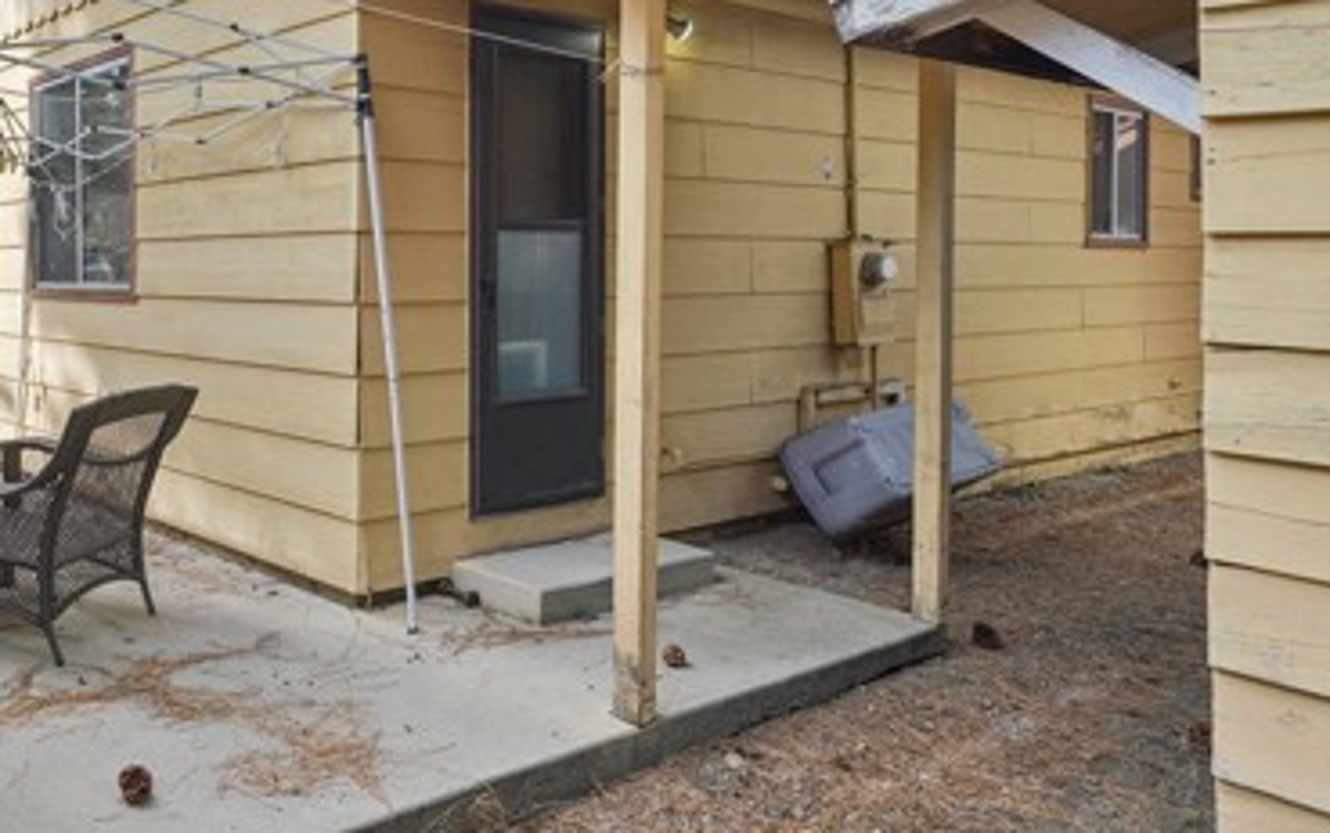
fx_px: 1088
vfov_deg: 41.5
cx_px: 202
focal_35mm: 30
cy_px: 307
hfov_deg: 56.6
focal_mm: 17
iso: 100
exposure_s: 1/50
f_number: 9
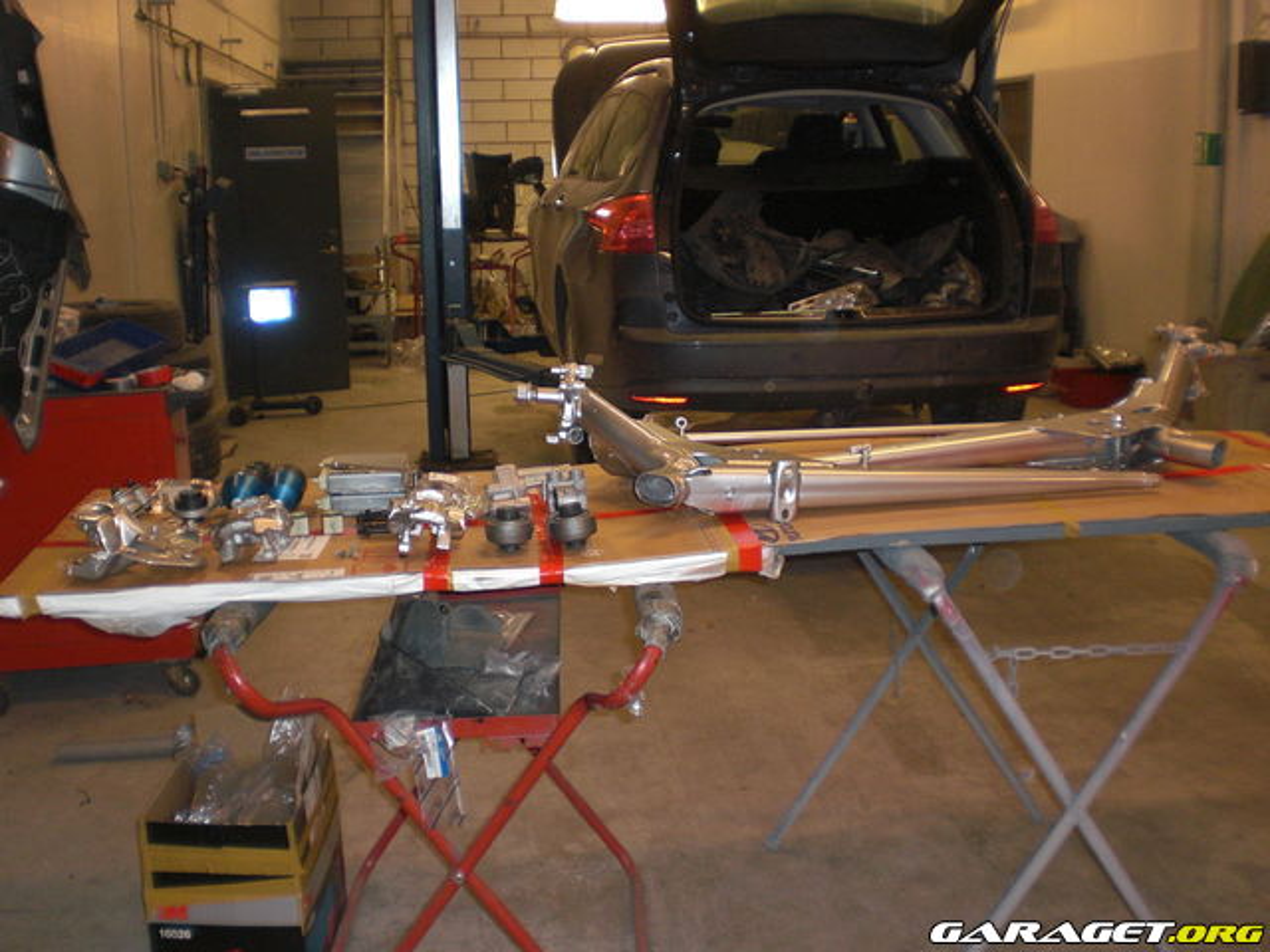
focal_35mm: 36
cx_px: 635
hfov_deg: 51.4
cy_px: 476
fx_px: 1321
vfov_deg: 39.7
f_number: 3.1
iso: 200
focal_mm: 6.3
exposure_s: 1/60
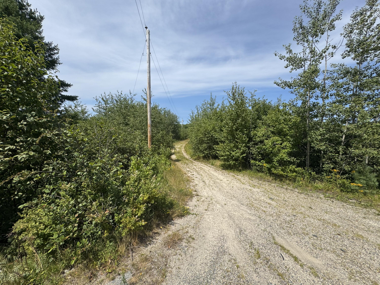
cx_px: 190
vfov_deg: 85.7
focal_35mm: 14
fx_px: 154
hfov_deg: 102.1
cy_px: 142
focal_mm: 2.22
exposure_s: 1/2146
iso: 50
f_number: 2.2
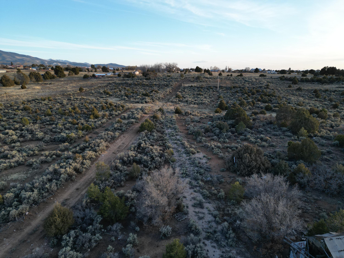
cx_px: 172
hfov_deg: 71.6
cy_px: 129
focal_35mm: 24
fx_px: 239
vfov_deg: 56.8
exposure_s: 1/350
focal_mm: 6.72
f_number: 1.7
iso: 100
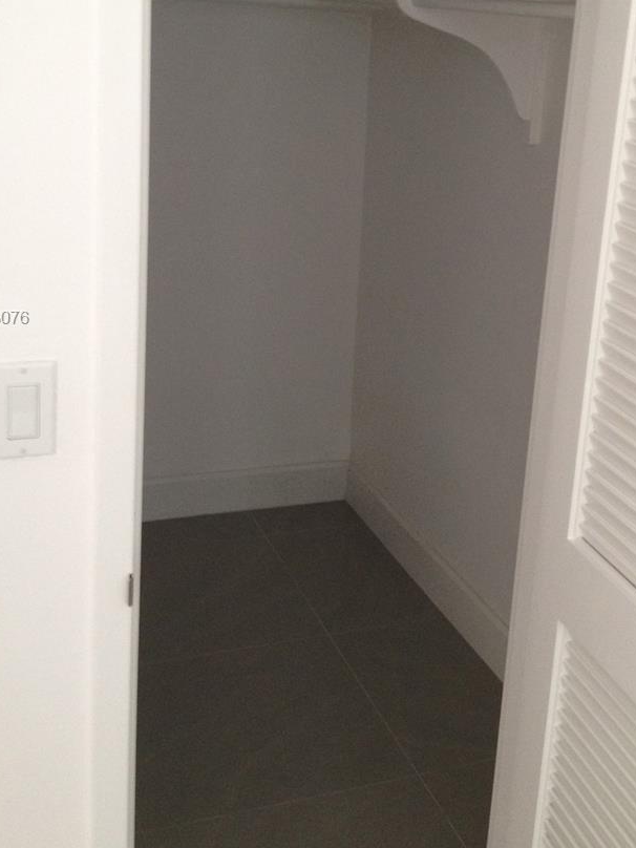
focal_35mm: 52
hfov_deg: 27.9
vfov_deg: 36.6
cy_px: 319
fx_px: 1274
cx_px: 409
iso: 125
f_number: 2.4
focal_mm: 4.28
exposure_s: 1/20
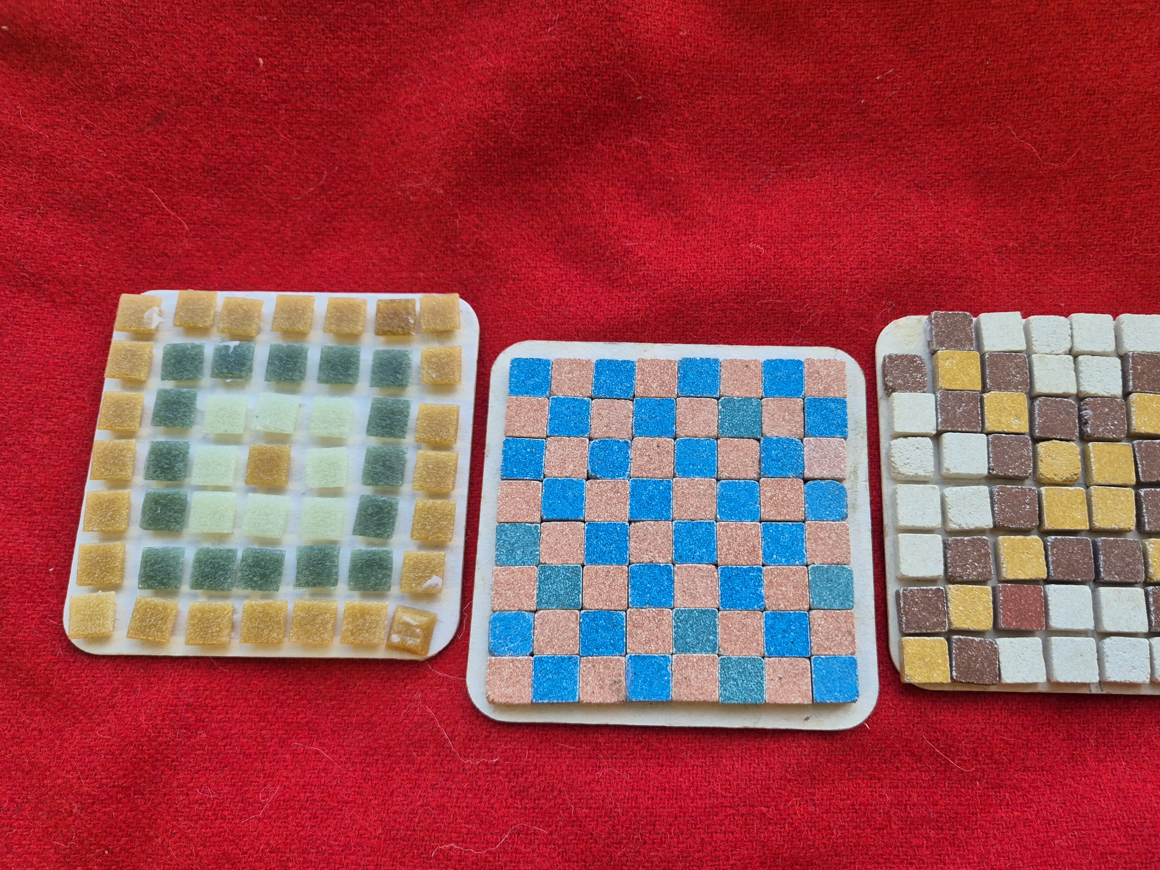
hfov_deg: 67.0
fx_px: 871
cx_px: 655
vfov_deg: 52.9
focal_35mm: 26
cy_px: 490
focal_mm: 5.4
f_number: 1.8
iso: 200
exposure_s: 1/180
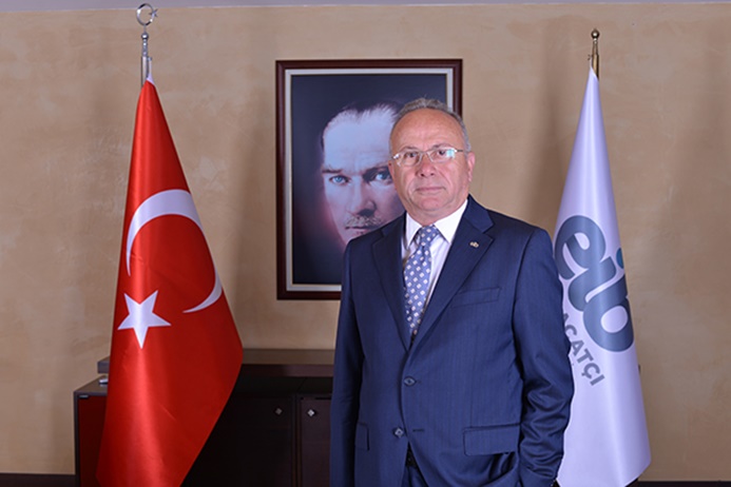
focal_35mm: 50
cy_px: 244
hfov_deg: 39.6
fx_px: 1015
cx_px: 366
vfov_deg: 27.0
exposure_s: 1/160
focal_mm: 50
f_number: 6.3
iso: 100
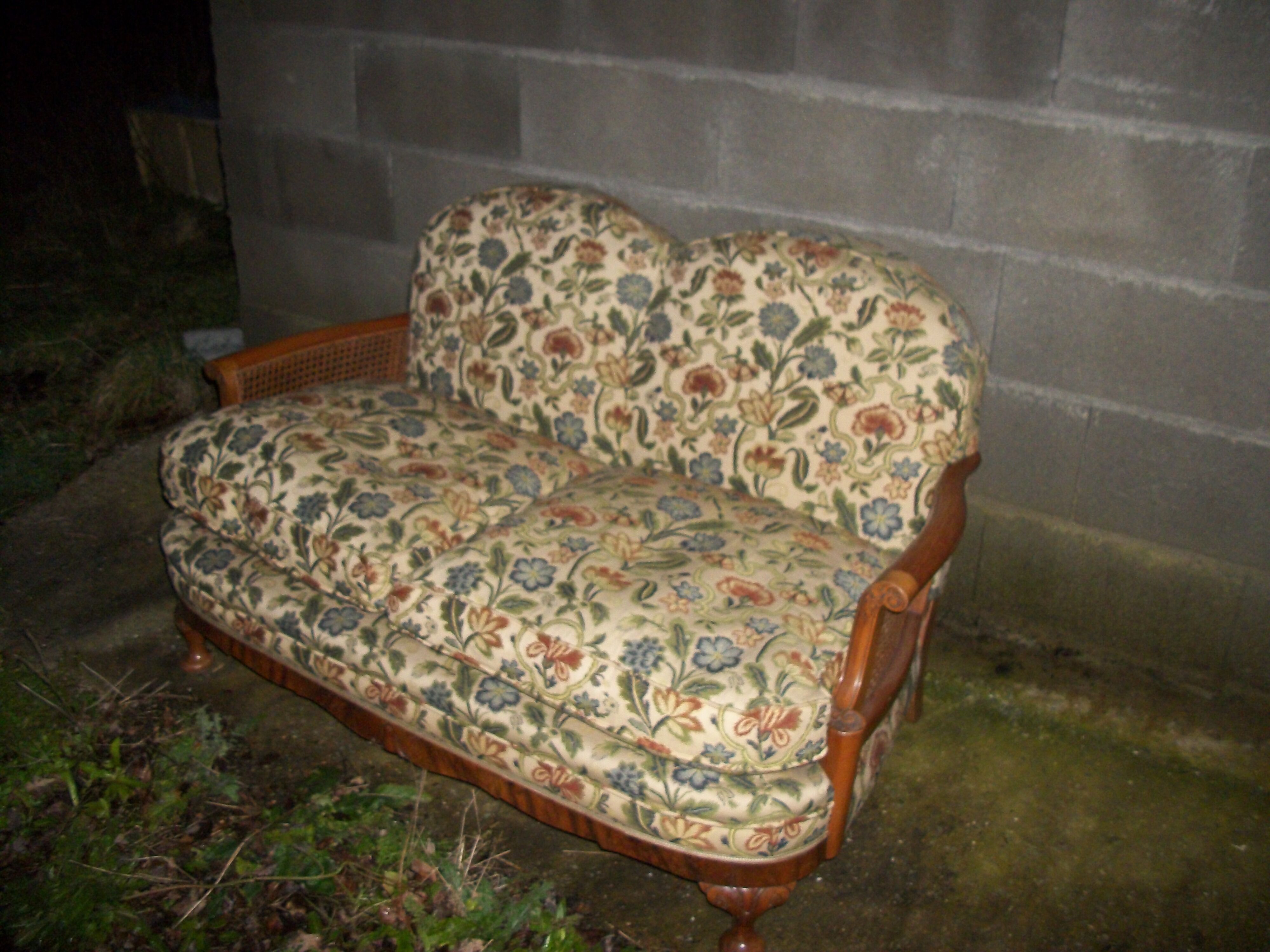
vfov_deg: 44.2
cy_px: 476
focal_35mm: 32
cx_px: 635
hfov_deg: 56.8
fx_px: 1174
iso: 250
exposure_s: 1/60
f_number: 2.9
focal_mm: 5.7
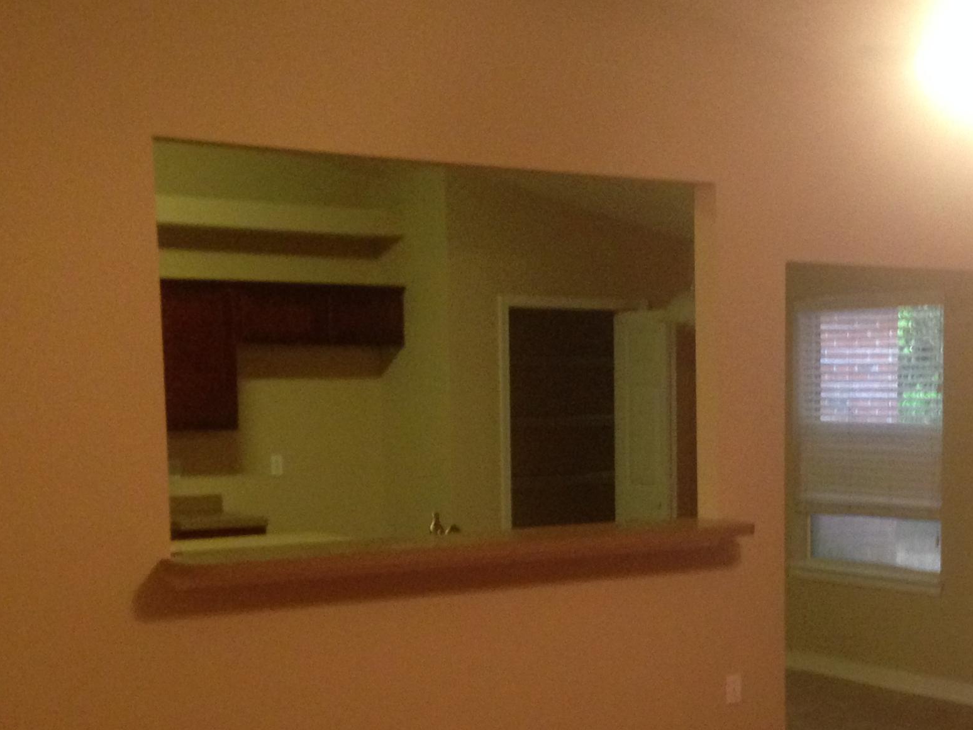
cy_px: 567
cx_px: 710
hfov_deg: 29.9
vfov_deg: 22.7
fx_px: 1799
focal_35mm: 64
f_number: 2.4
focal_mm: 4.12
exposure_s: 1/20
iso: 320
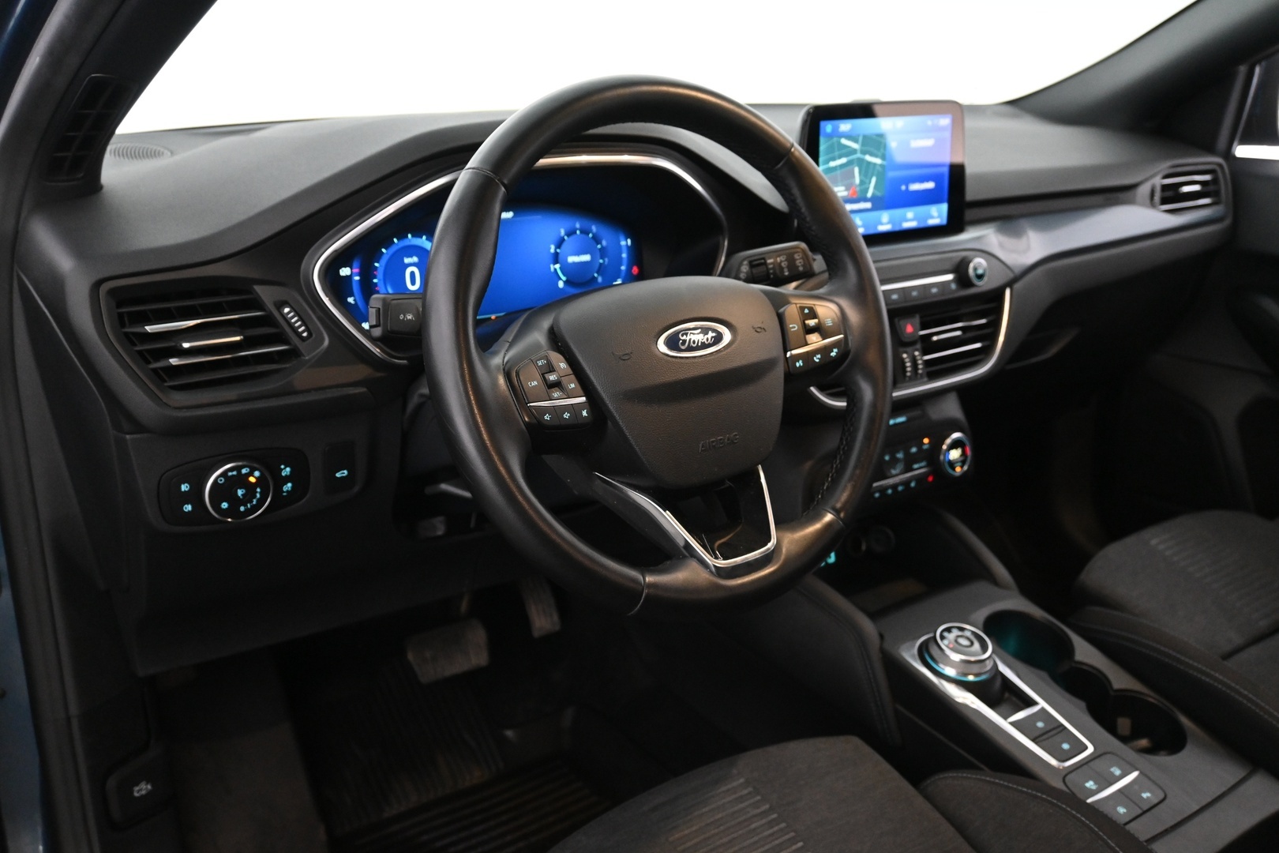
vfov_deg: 41.7
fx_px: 1119
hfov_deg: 59.5
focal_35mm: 32
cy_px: 426
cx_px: 640
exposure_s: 1/30
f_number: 4
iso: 2500
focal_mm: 21
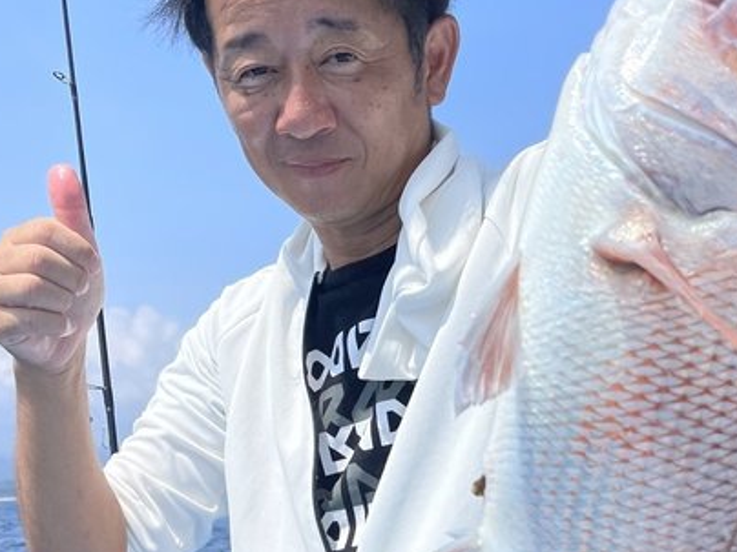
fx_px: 1171
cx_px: 498
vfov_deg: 26.0
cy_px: 452
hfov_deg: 34.6
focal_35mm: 55
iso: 32
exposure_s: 1/4651
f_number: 1.6
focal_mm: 4.2
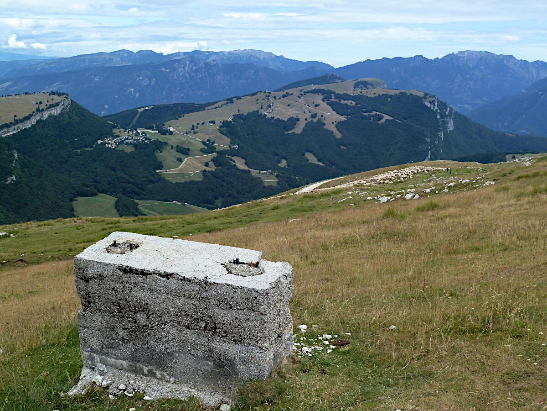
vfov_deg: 38.7
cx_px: 274
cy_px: 206
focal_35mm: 37
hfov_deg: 50.1
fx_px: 585
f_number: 4
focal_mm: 6.1
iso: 80
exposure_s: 1/400
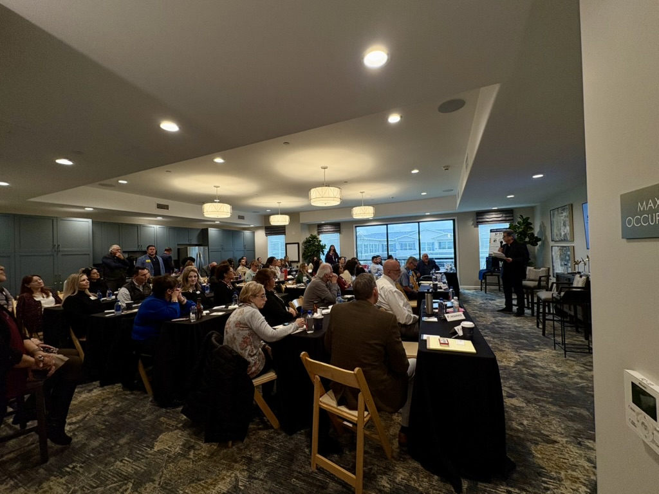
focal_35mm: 14
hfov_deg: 102.1
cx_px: 330
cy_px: 247
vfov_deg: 85.7
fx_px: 267
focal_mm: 2.22
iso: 160
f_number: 2.2
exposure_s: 1/120
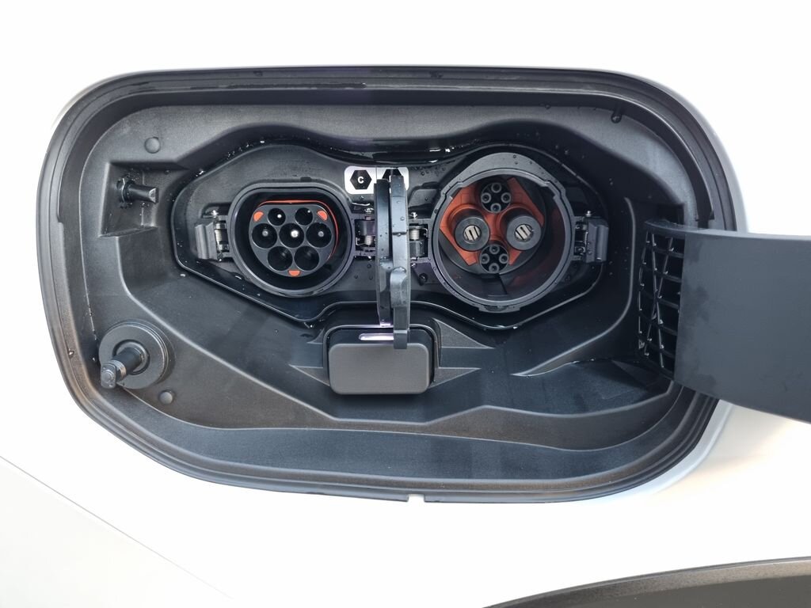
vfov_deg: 53.1
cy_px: 304
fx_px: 609
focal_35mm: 26
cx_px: 406
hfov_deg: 67.3
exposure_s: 1/50
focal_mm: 5.4
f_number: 1.8
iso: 320
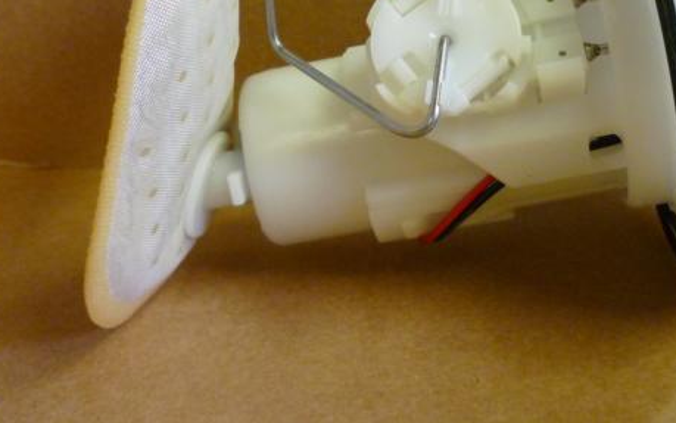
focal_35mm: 61
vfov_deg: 20.5
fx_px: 1124
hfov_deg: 33.4
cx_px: 404
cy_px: -18
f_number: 2.8
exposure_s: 1/30
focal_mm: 5.5
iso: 320
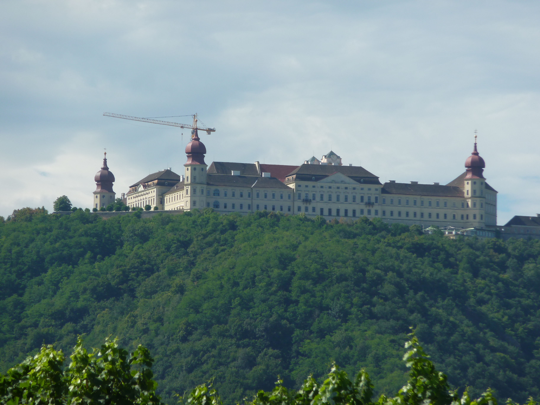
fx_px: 4680
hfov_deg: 6.6
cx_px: 270
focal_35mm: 300
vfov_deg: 5.0
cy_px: 202
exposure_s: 1/400
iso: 80
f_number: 5.6
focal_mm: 49.2
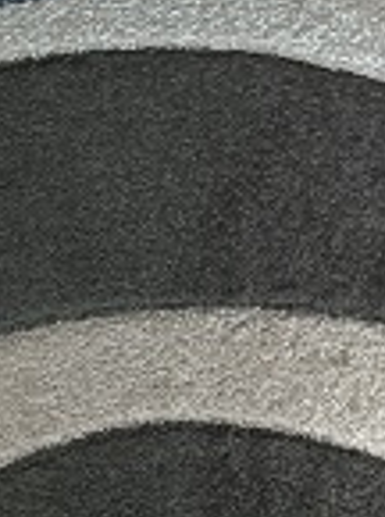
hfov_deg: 16.0
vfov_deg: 19.8
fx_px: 1266
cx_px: -180
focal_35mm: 85
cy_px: -271
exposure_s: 1/36
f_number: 1.78
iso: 1000
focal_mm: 6.76
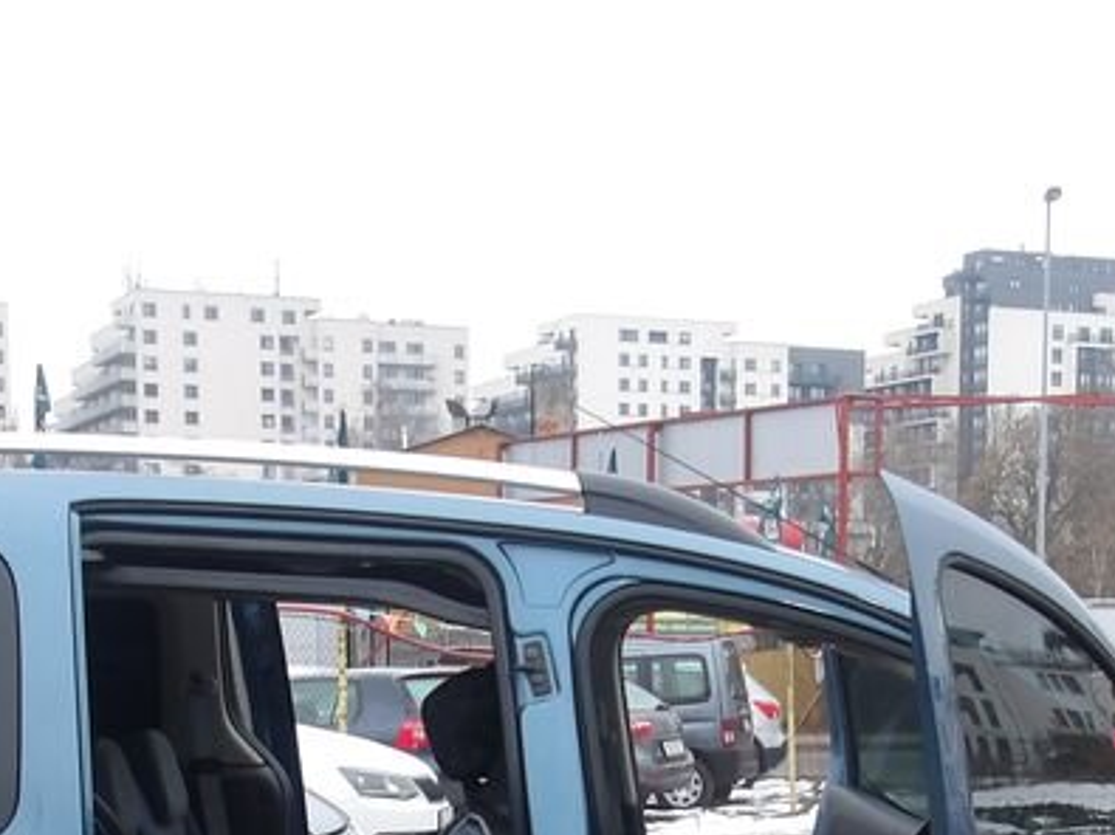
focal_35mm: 70
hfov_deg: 27.7
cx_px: 663
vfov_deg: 20.1
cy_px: 906
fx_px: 2254
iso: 100
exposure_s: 1/56
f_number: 3
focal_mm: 4.9
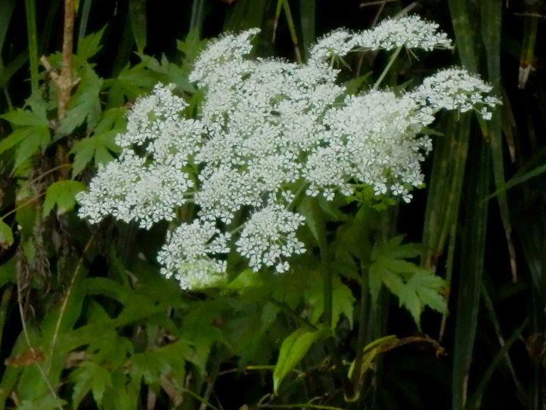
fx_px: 4150
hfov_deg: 7.5
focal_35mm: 263
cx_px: 267
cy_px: 211
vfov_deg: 5.7
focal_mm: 42.5
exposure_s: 1/250
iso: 500
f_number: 5.8
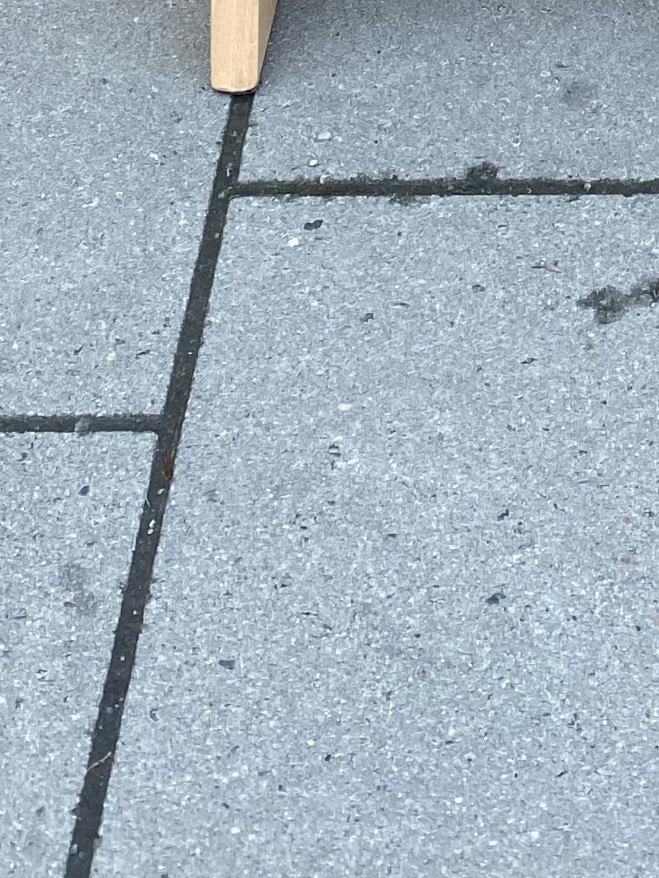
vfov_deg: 17.2
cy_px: -673
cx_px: 583
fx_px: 2410
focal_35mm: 95
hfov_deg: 15.4
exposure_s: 1/111
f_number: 1.8
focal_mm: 4.25
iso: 125
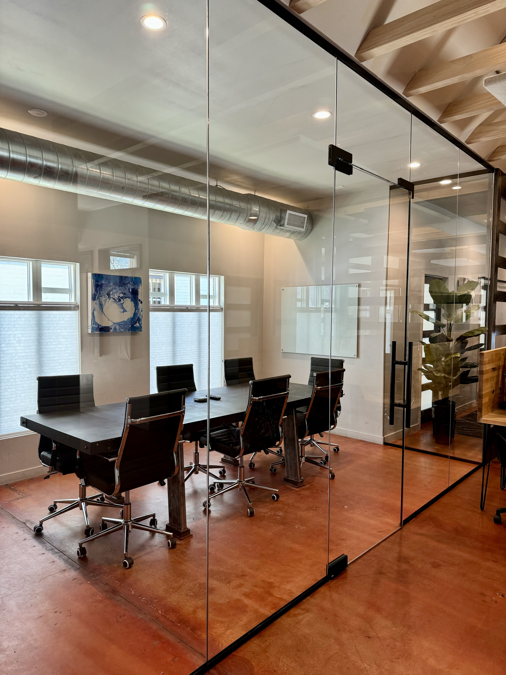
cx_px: 253
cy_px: 338
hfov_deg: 56.8
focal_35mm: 24
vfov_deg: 71.6
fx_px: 468
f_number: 1.78
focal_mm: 6.76
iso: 160
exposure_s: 1/60
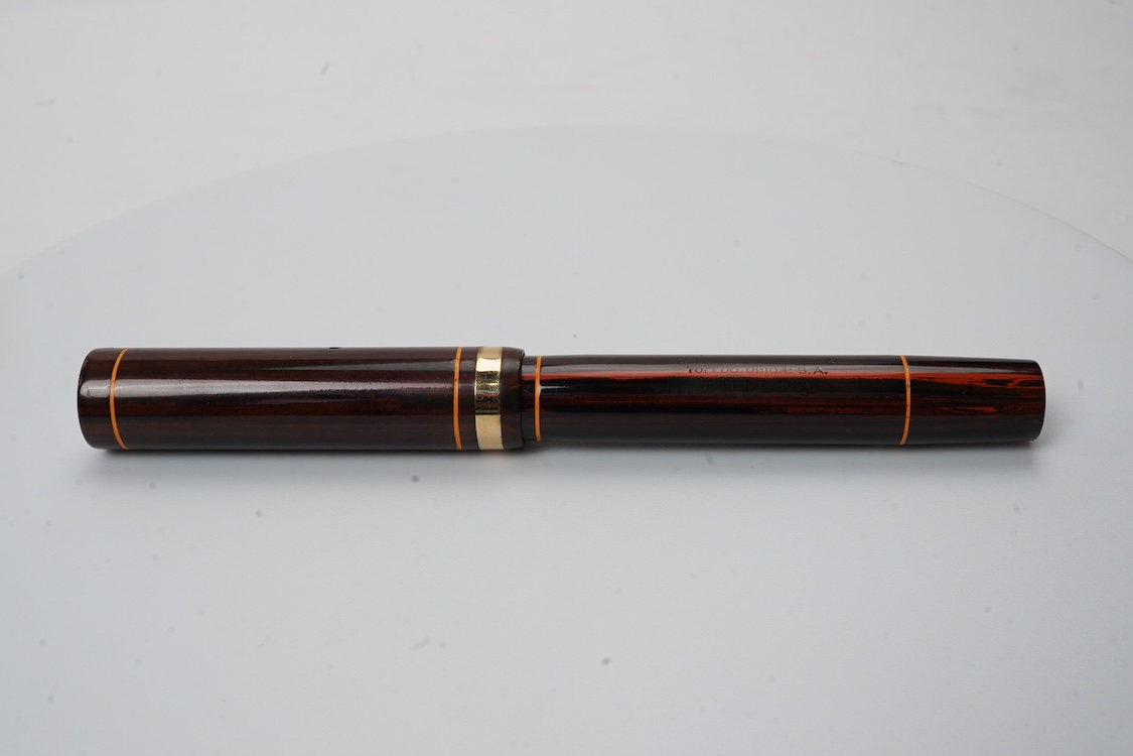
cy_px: 378
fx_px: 1416
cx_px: 566
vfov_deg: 29.9
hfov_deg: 43.6
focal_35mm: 45
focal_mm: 30
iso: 800
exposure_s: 1/100
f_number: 20
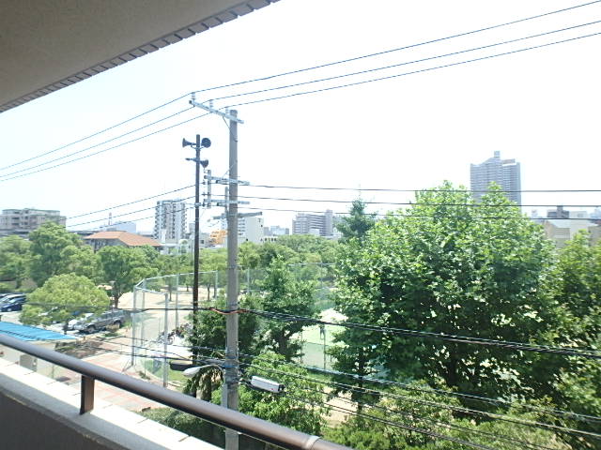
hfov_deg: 79.0
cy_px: 225
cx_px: 300
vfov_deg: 63.4
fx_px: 365
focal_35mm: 21
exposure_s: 1/640
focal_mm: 3.7
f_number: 3.5
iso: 125
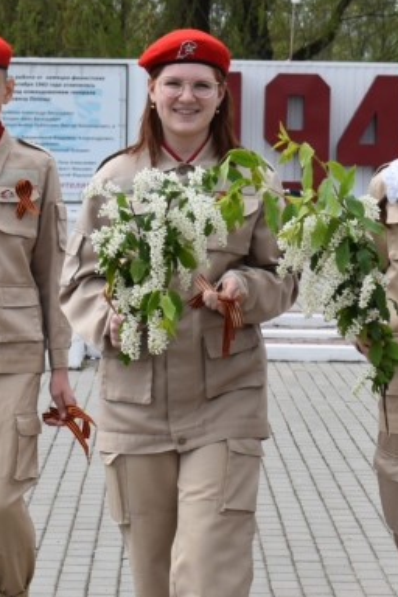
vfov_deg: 22.9
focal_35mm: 89
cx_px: 286
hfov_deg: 15.3
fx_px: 1476
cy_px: 297
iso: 200
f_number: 10
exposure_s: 1/400
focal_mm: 38
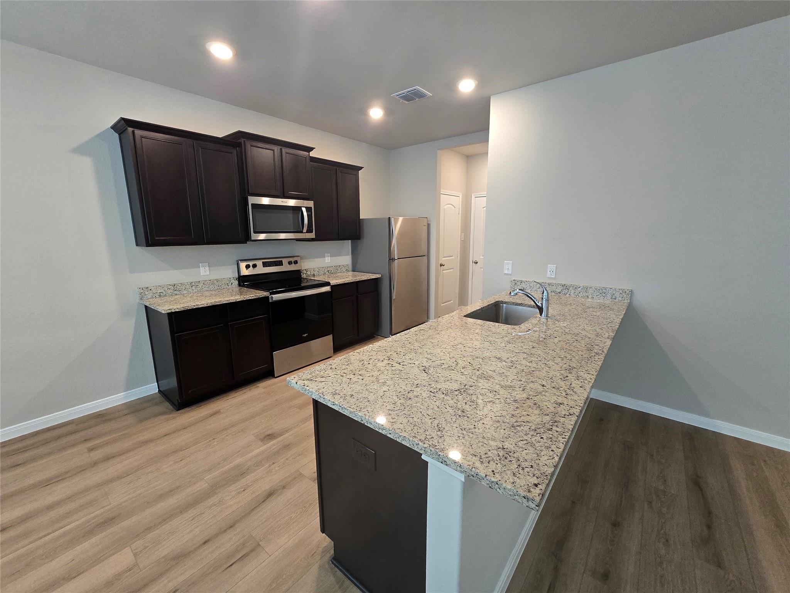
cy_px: 296
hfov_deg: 106.2
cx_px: 395
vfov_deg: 89.9
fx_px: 297
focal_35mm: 13
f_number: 2.2
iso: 250
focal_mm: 2.2
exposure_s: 1/60
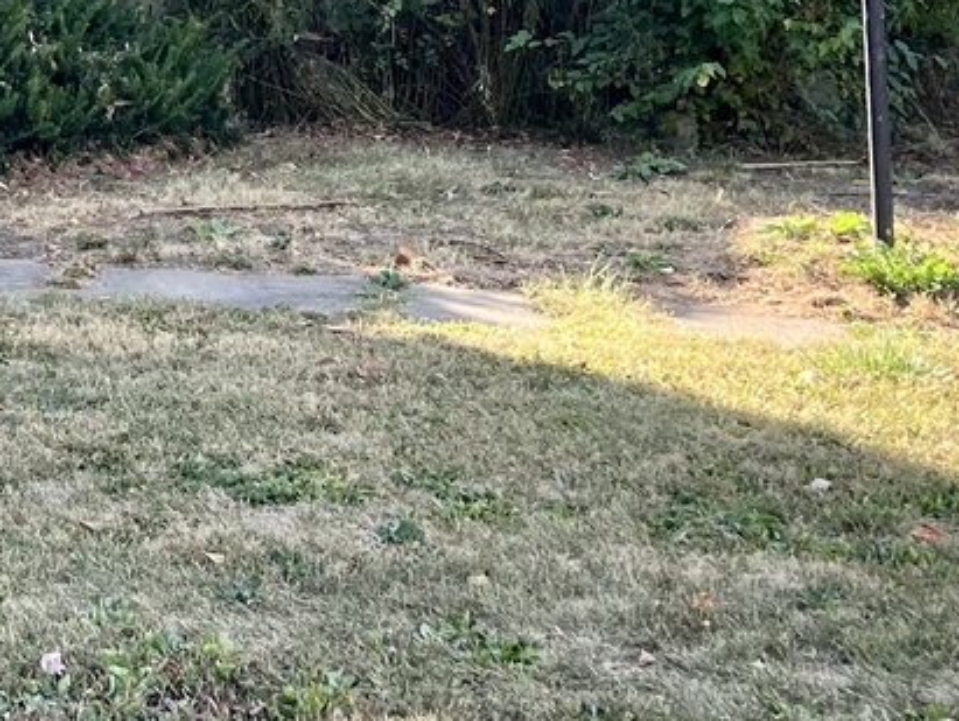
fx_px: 2523
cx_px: -58
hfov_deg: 20.6
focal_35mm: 91
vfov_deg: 15.5
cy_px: -203
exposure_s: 1/797
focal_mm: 5.7
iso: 50
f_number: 1.5
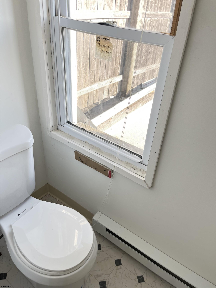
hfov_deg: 53.1
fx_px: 216
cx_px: 108
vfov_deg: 67.3
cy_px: 144
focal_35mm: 26
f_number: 1.6
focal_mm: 5.1
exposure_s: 1/166
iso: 50
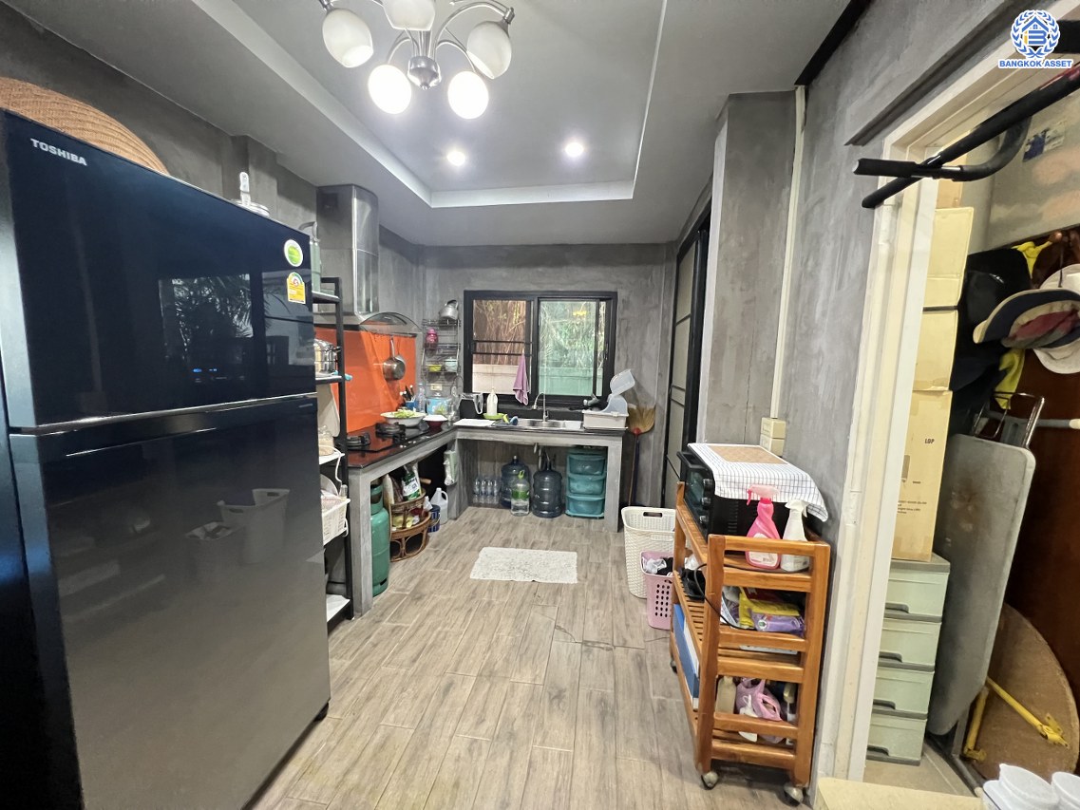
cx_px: 540
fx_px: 406
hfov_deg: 106.2
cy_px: 405
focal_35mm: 13
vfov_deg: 89.9
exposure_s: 1/99
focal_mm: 1.57
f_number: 1.8
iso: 200
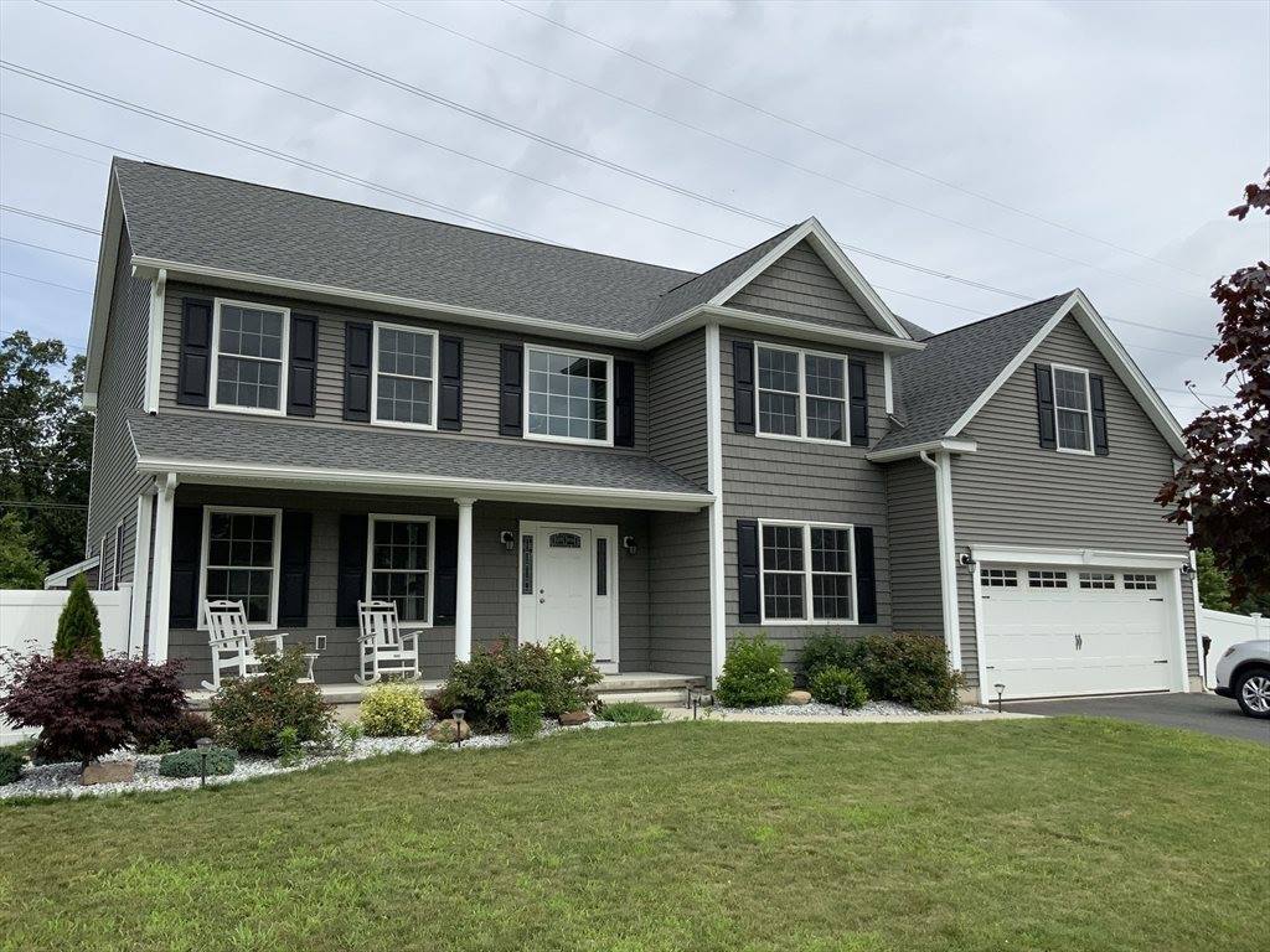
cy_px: 476
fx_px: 1064
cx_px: 635
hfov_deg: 61.7
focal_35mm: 29
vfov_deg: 48.2
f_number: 1.8
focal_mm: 3
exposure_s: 1/2538
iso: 20
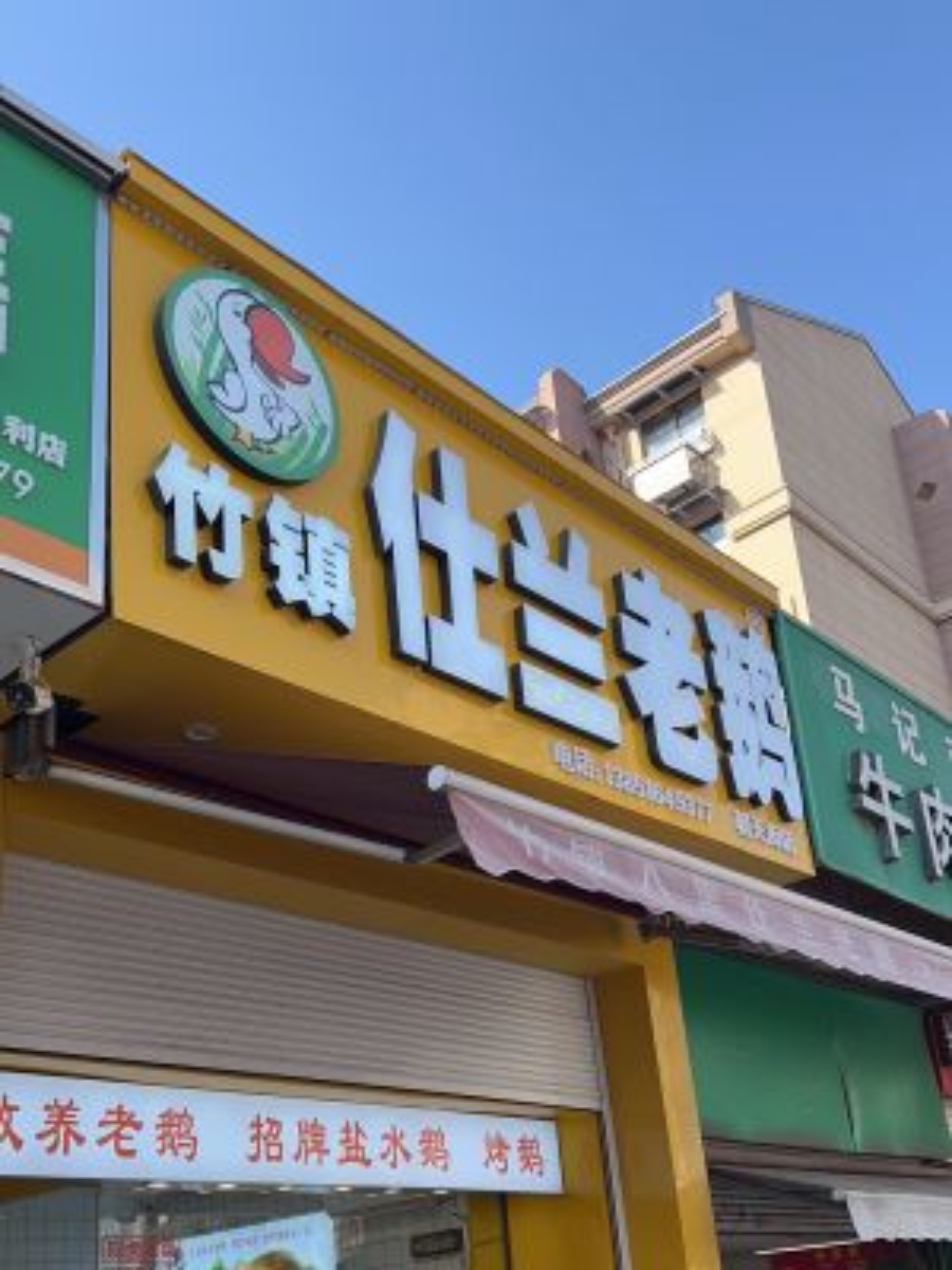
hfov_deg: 48.2
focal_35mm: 29
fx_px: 1063
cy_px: 635
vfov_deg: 61.7
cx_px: 476
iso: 50
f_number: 1.5
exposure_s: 1/1124
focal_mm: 5.7
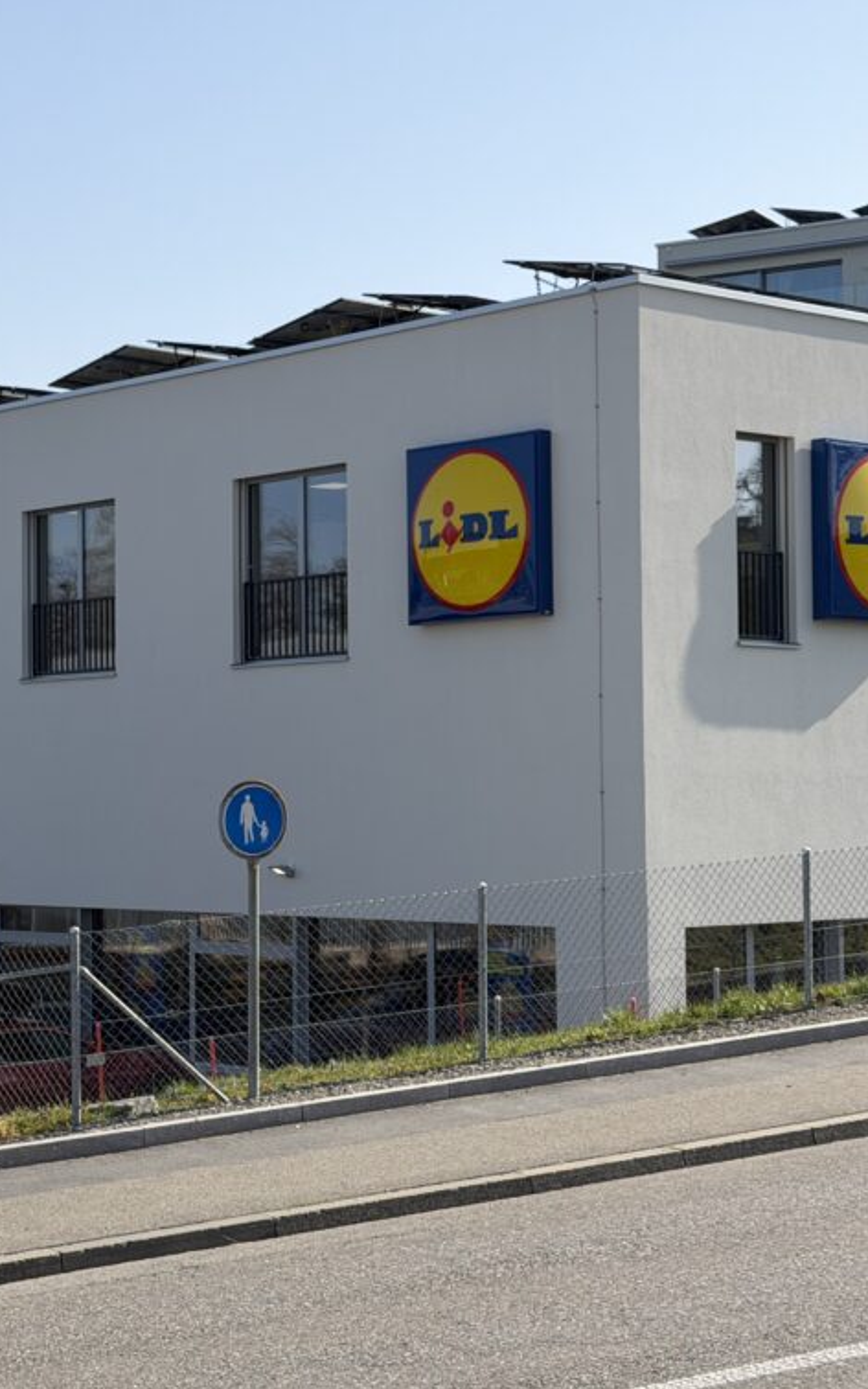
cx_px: 193
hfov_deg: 18.7
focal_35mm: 69
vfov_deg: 29.8
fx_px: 2611
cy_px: 688
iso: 64
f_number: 1.78
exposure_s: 1/4878
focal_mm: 6.76
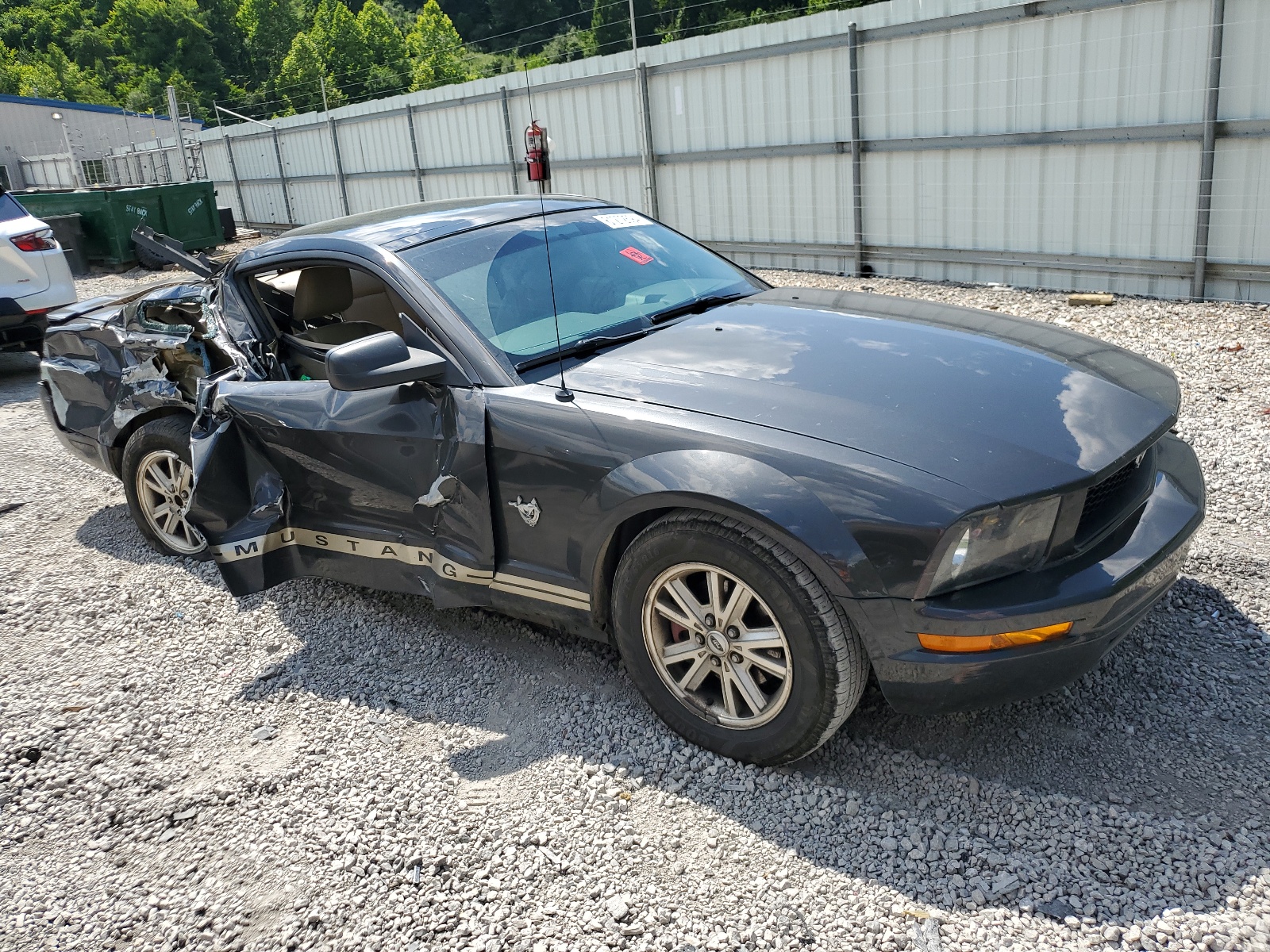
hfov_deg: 67.3
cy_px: 476
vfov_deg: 53.1
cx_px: 635
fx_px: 954
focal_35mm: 26
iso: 50
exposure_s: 1/2500
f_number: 1.5
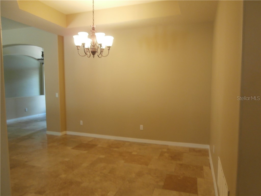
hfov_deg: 69.4
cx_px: 130
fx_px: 188
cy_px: 98
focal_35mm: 25
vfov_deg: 54.9
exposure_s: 1/13
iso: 200
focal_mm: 4.43
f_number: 3.2
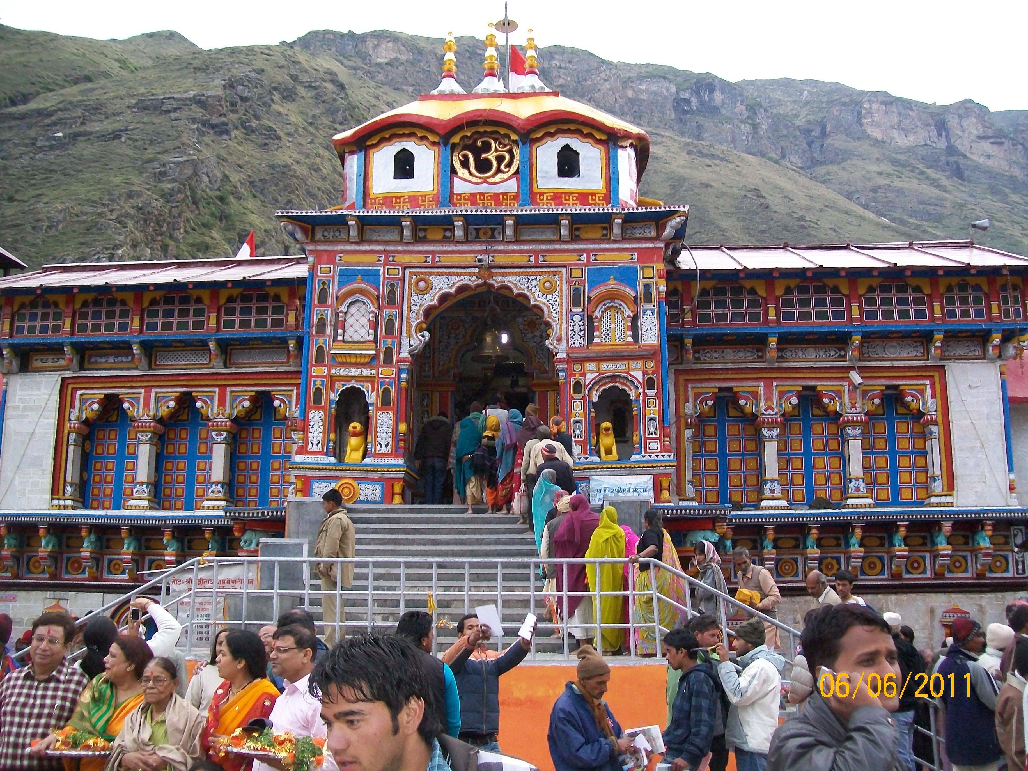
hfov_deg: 54.0
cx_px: 514
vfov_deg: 41.8
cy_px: 386
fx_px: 1010
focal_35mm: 34
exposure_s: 1/160
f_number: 2.7
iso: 160
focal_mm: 6.1
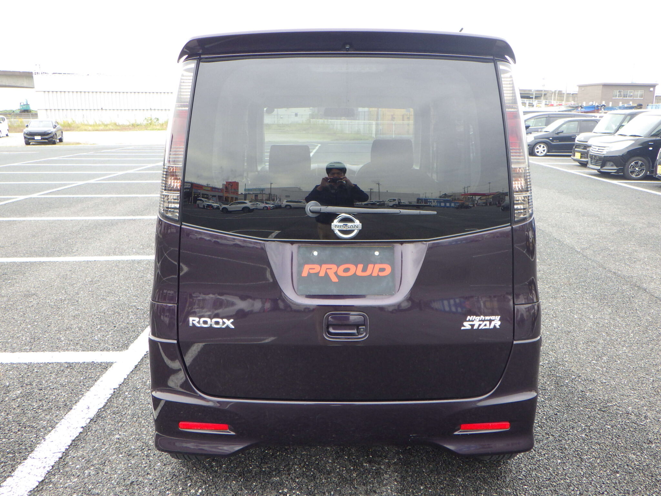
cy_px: 248
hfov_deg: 63.4
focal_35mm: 28
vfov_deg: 49.7
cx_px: 330
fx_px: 535
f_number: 3.5
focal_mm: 5
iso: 125
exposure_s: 1/125
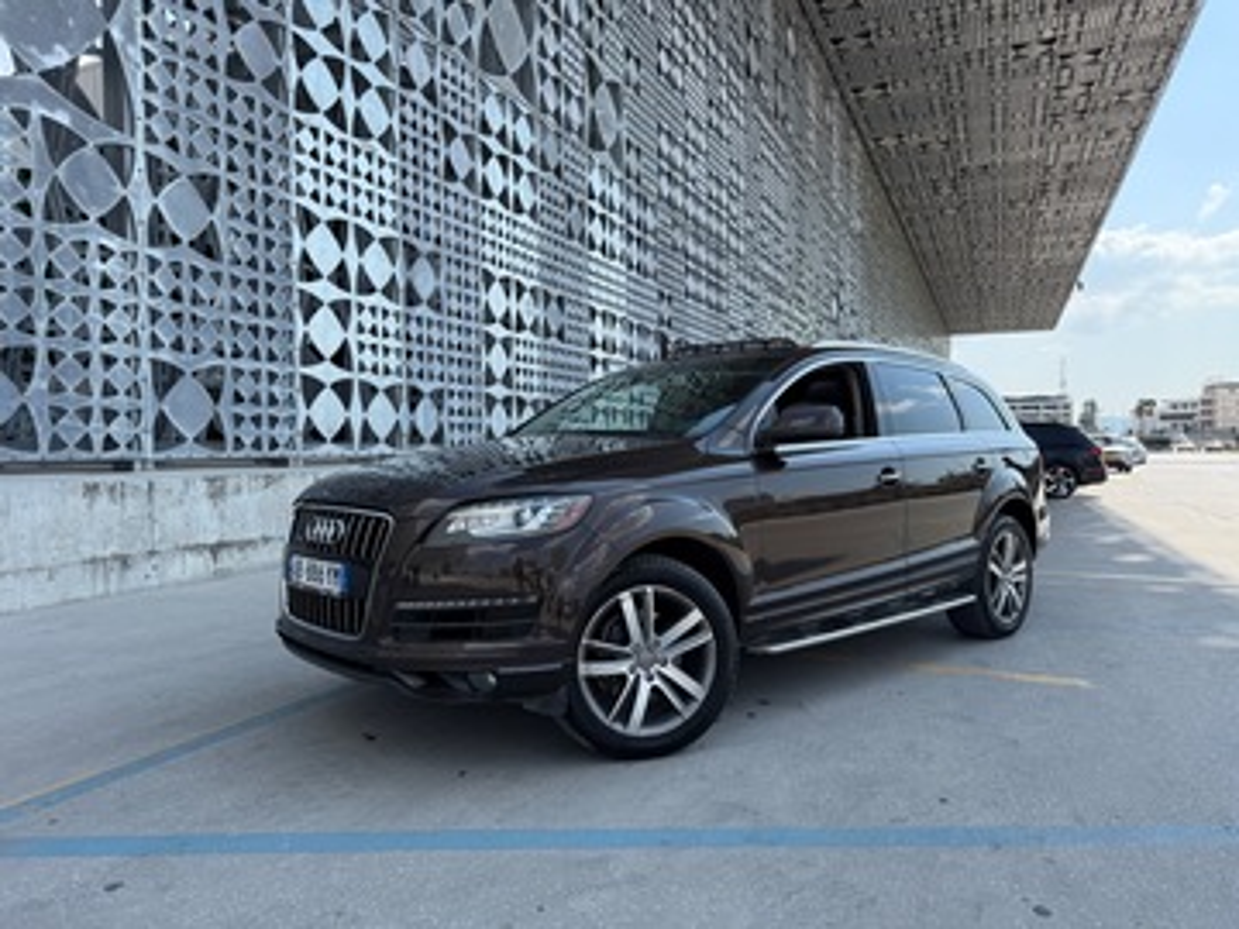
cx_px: 620
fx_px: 859
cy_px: 464
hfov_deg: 71.6
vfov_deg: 56.8
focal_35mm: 24
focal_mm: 6.76
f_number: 1.78
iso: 100
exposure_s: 1/3021
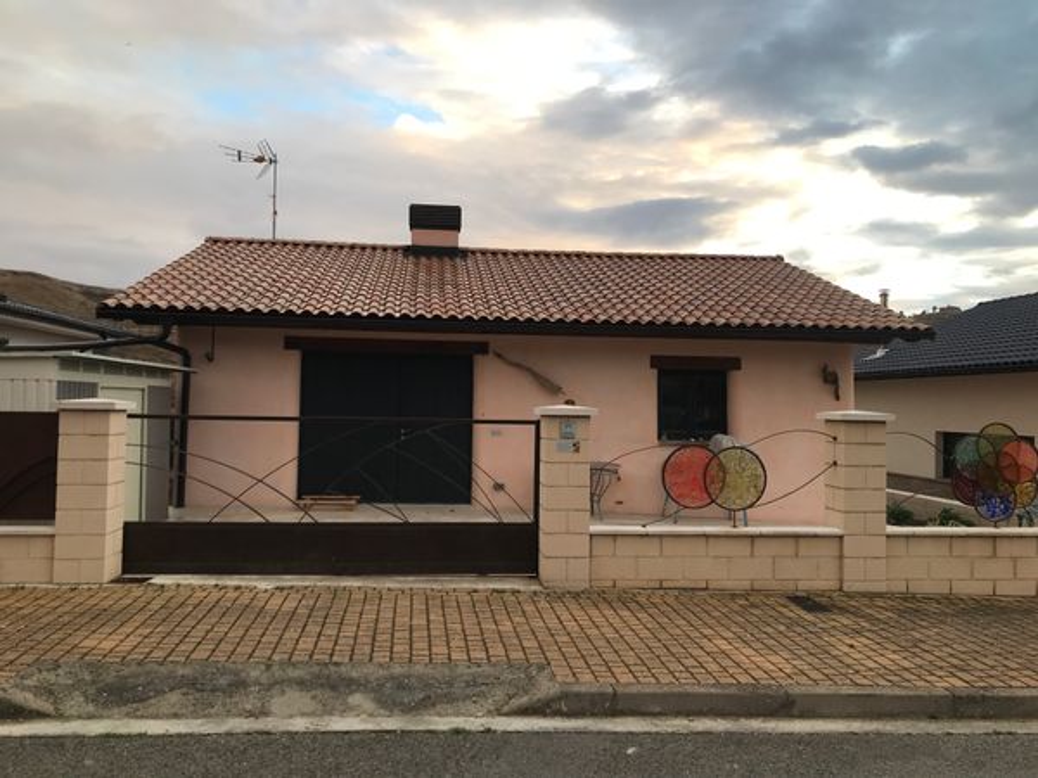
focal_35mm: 28
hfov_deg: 63.4
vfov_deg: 49.7
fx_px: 840
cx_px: 519
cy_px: 389
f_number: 1.8
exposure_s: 1/121
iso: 20
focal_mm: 3.99
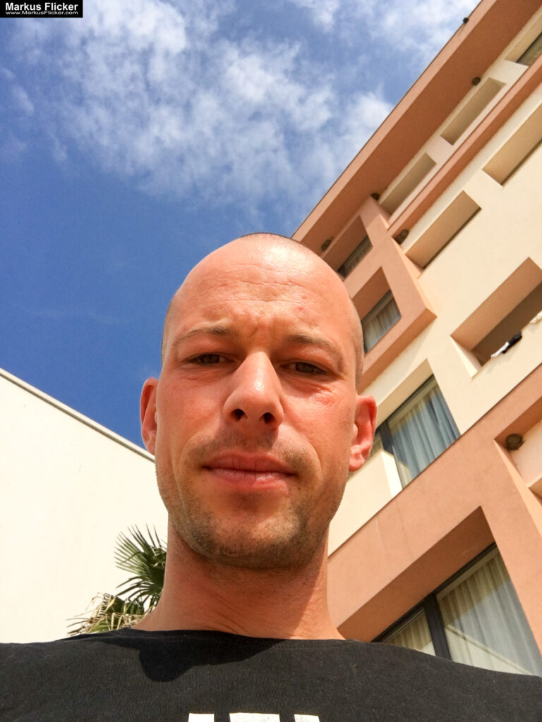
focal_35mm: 31
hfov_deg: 45.4
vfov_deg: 58.4
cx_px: 271
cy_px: 361
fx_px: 647
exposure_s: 1/1900
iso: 32
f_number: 2.2
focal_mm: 2.65
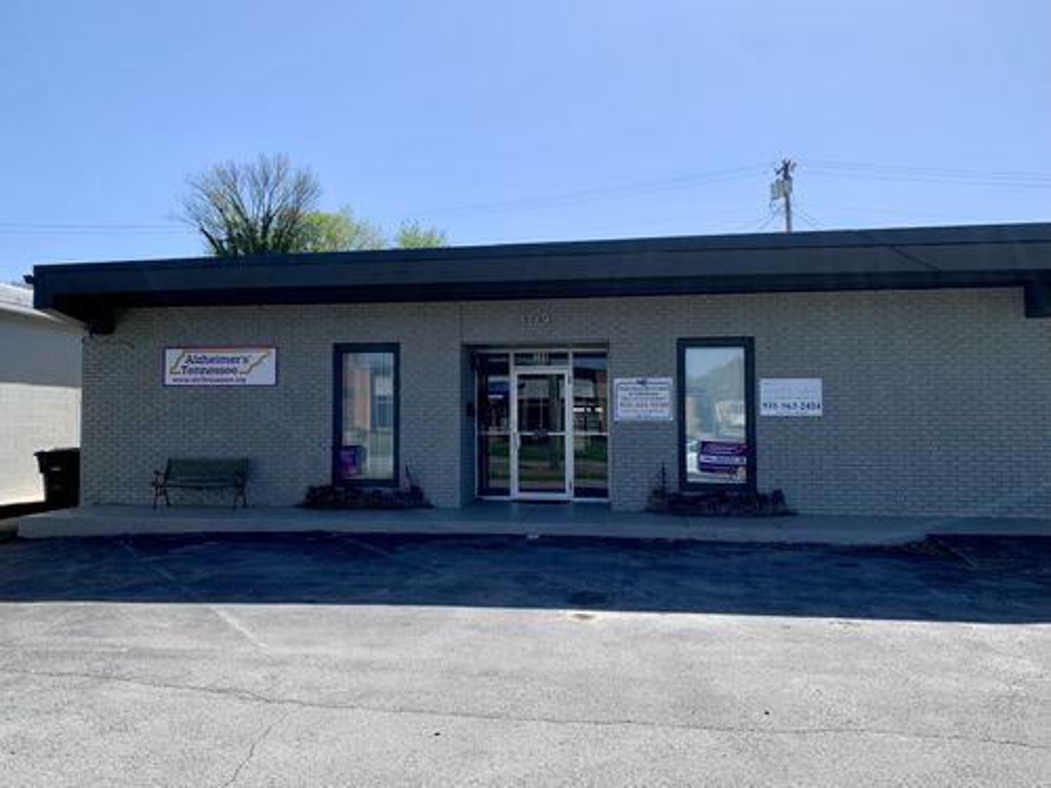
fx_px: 789
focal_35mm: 26
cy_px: 394
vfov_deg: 53.1
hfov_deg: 67.3
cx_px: 526
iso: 25
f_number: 1.8
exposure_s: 1/2681
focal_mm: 4.25
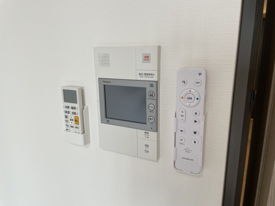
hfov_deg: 67.3
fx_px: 207
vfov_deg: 53.1
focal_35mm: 26
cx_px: 138
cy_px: 103
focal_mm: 4.2
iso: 40
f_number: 1.6
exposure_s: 1/121
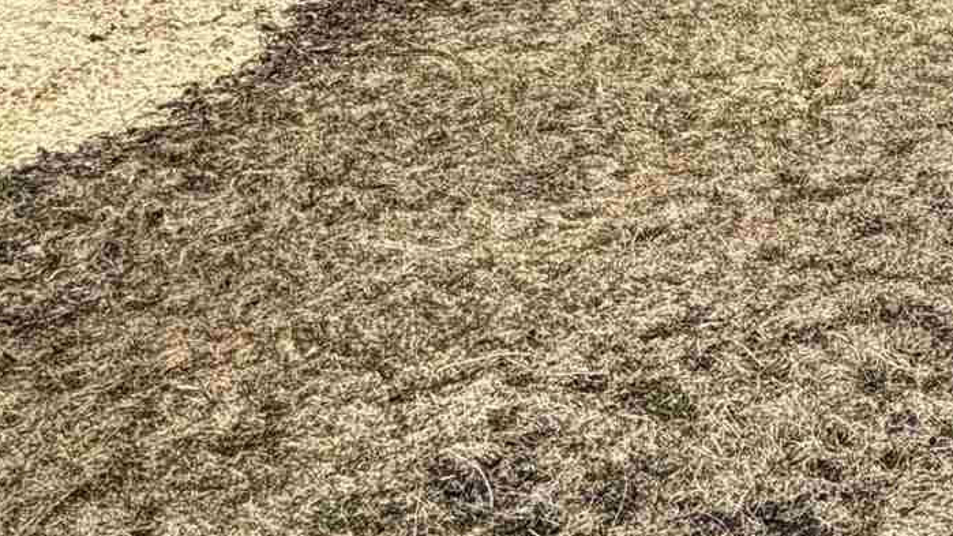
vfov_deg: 16.2
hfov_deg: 26.2
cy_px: -306
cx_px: 1279
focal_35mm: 67
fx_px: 1693
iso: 20
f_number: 2.2
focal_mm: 2.22
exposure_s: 1/1033
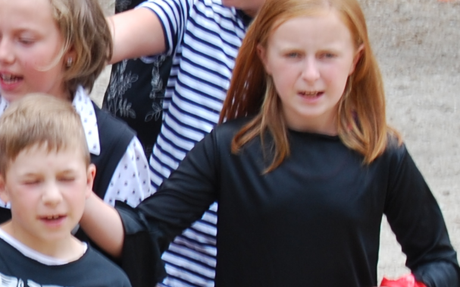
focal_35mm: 422
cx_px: -285
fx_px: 5284
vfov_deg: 3.1
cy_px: 174
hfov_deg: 4.9
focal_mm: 55
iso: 100
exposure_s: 1/50
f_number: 5.6
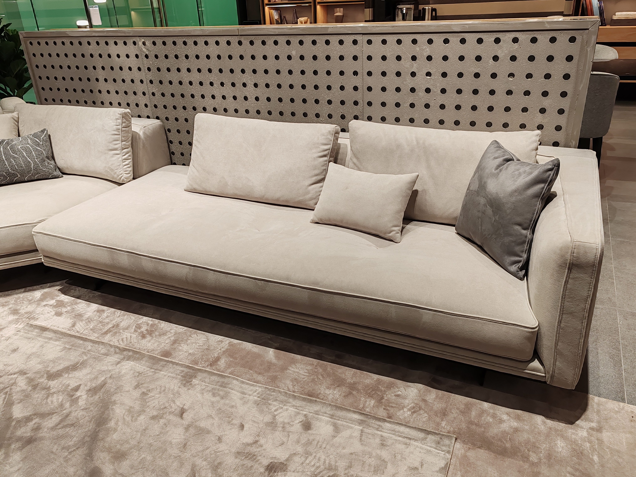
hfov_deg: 61.7
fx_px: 533
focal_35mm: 29
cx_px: 318
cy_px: 238
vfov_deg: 48.2
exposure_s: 1/100
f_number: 1.9
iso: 250
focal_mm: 6.12
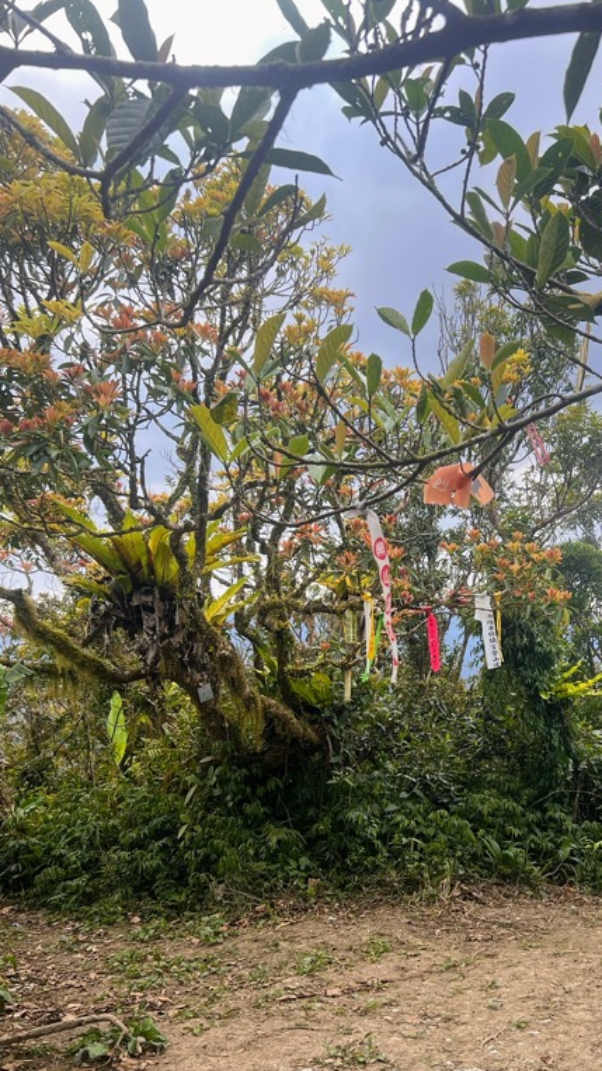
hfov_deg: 30.4
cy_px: 632
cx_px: 487
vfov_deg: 52.5
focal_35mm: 38
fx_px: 1079
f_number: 1.5
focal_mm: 5.7
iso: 50
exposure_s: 1/974
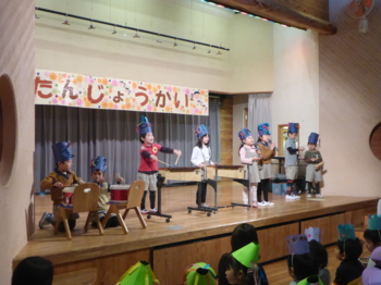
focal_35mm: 38
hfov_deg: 49.0
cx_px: 190
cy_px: 142
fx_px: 418
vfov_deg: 37.7
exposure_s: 1/50
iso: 800
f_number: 4
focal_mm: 6.8
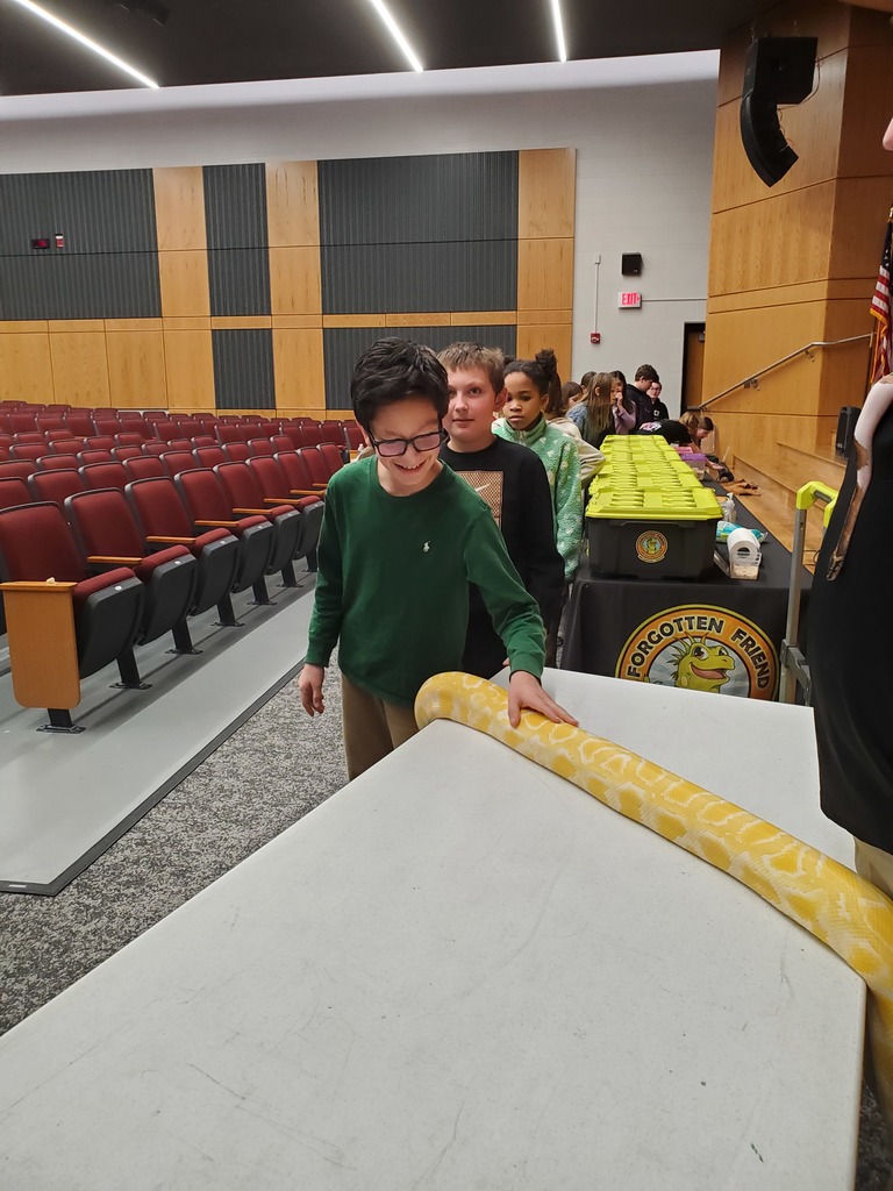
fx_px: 894
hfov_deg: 53.1
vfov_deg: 67.3
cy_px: 596
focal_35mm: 26
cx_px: 446
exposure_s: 1/100
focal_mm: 4.3
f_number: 2.4
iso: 320
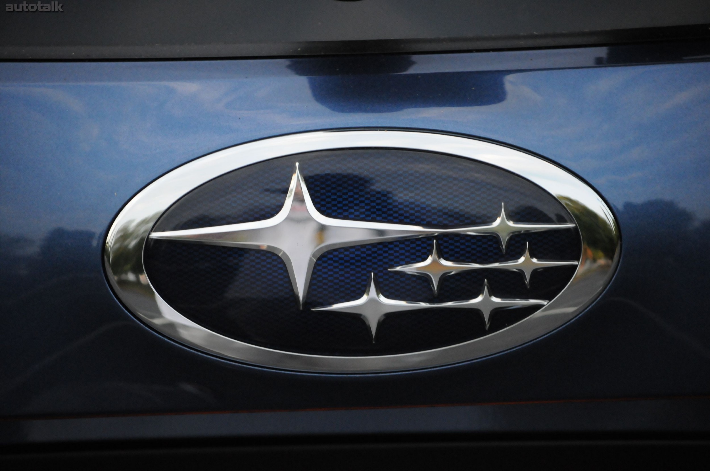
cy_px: 236
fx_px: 3546
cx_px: 355
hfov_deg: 11.4
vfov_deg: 7.6
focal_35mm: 180
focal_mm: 120
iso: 2000
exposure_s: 1/800
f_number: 5.6
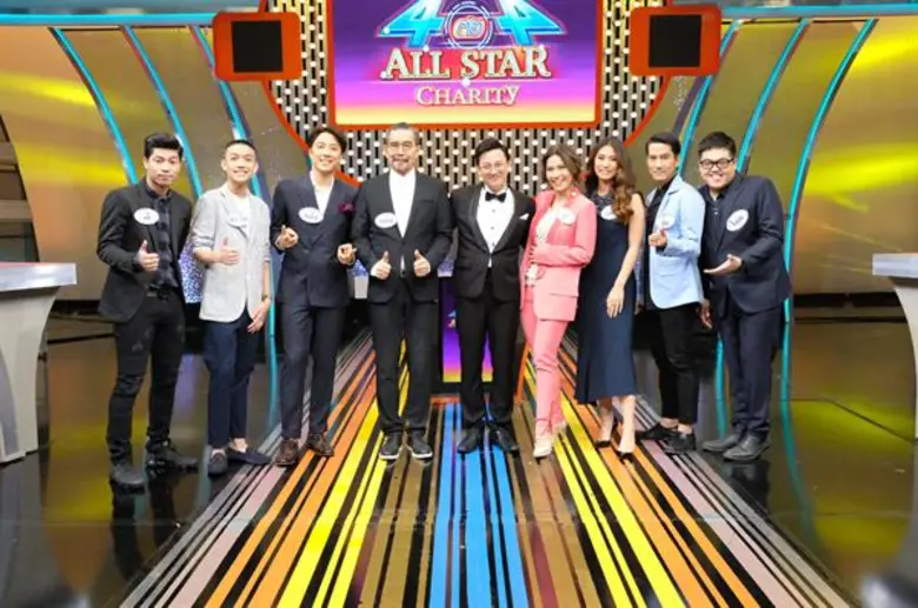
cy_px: 304
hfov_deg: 54.5
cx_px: 459
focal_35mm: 35
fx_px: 891
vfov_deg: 37.7
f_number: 7.1
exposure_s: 1/500
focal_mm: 23.3
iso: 12800
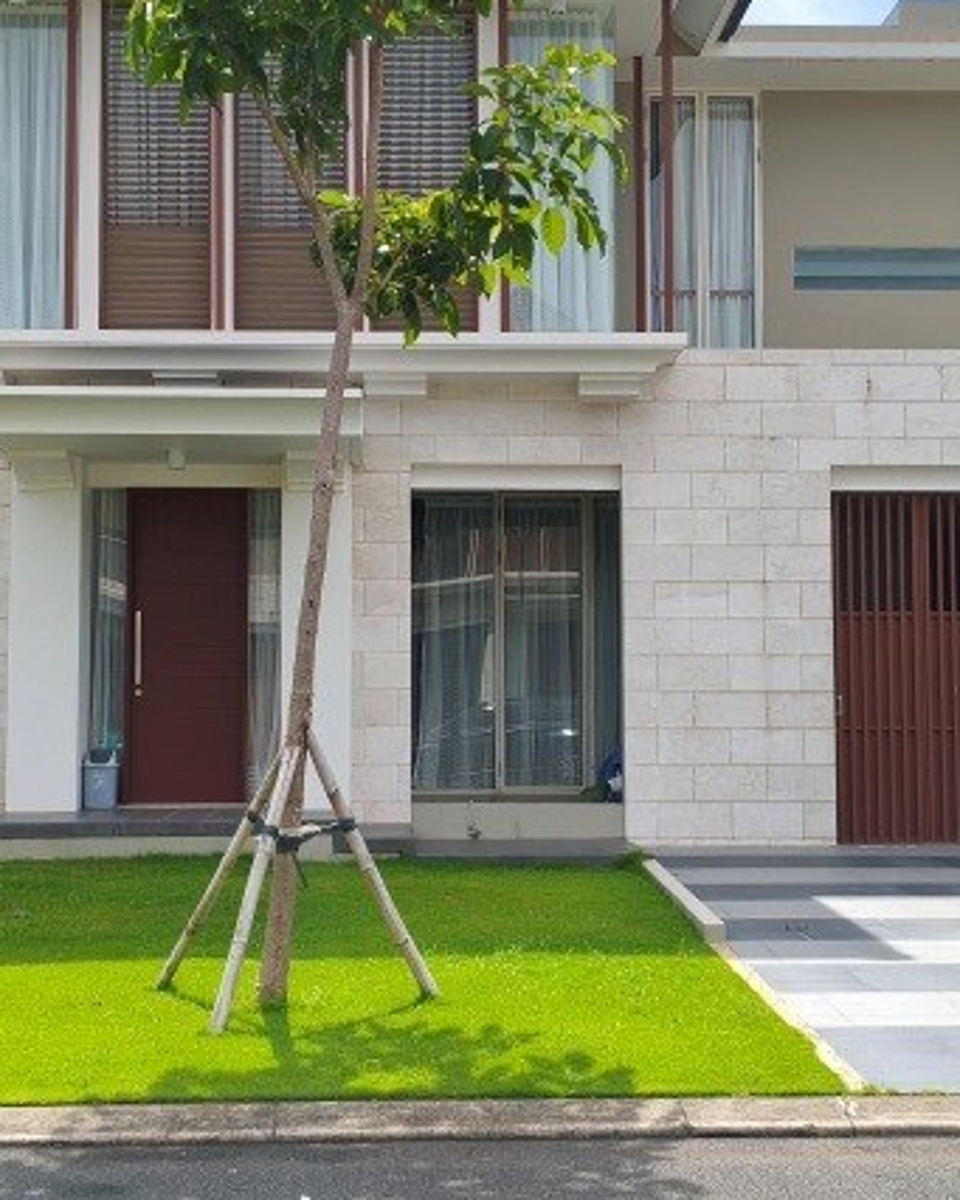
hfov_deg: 25.0
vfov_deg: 30.9
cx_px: 487
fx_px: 2166
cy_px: 524
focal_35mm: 61
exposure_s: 1/1663
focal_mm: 4.94
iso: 80
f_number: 1.5
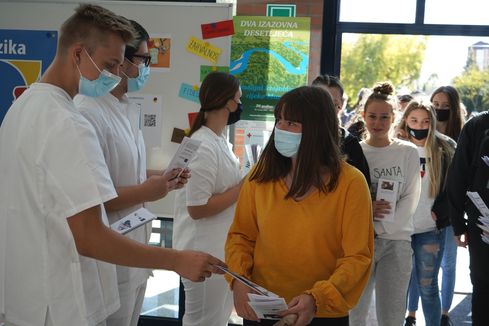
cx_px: 244
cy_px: 163
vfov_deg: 29.2
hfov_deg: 42.7
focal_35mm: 46
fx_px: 625
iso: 1000
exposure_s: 1/1000
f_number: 4.5
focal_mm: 46
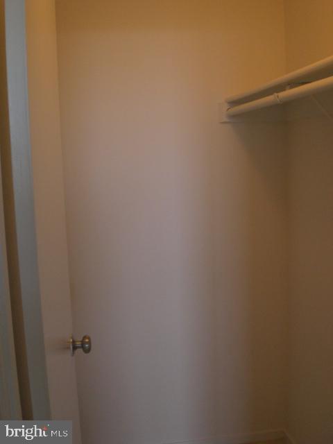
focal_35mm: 38
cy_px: 222
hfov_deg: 37.7
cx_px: 166
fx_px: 487
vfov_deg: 49.0
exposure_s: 1/100
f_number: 3.1
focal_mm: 6.3
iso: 200
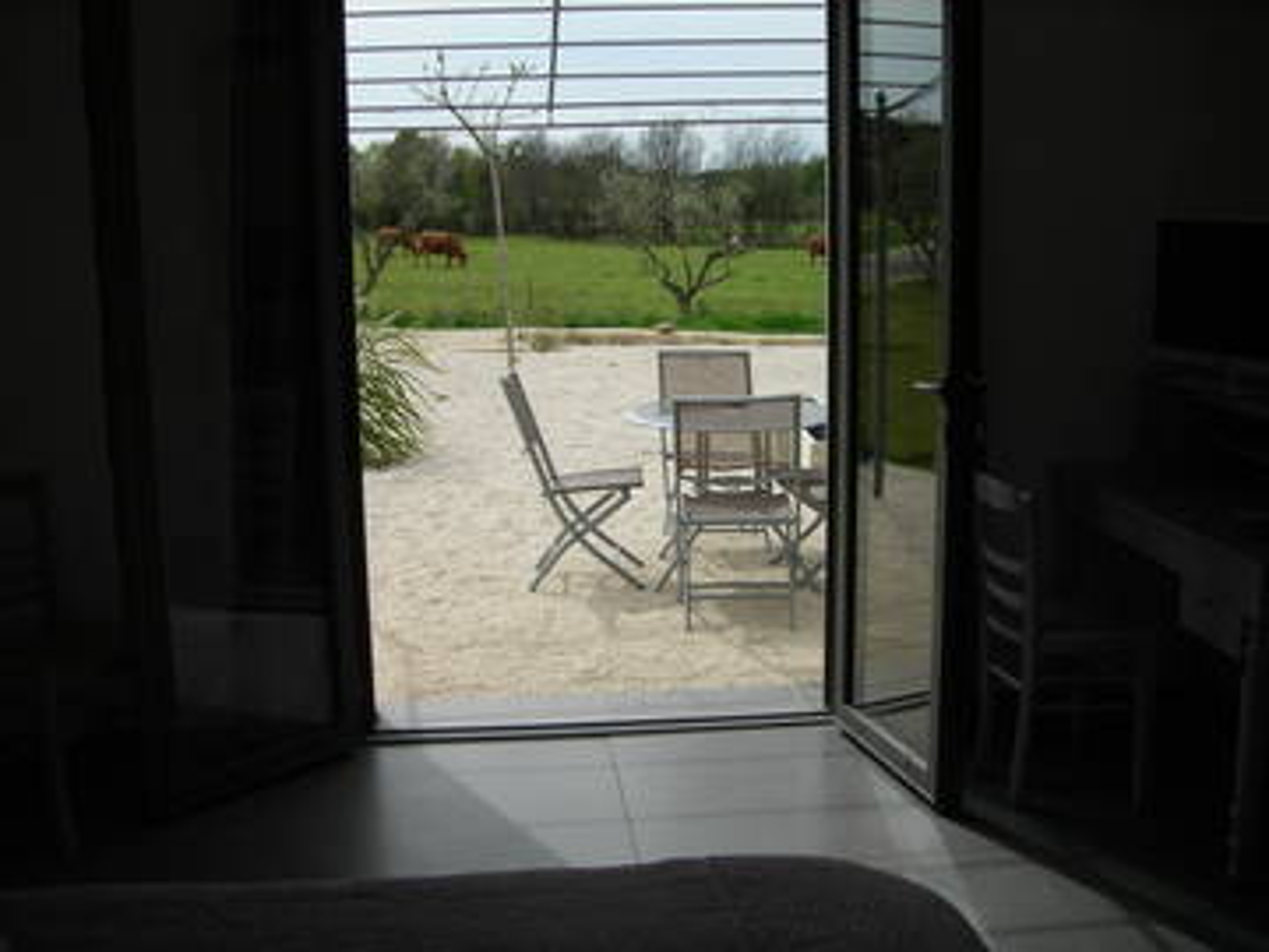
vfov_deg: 37.7
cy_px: 476
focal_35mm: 38
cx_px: 634
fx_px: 1393
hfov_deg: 49.0
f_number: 3.2
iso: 50
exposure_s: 1/616
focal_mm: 6.3
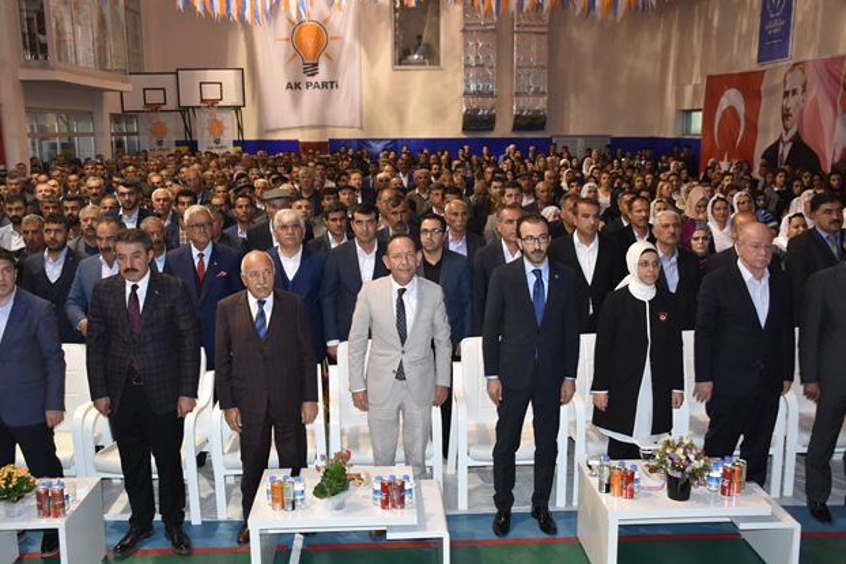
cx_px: 413
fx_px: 835
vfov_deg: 37.4
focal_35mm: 36
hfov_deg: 53.7
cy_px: 275
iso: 1250
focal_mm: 23
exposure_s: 1/60
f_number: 3.8
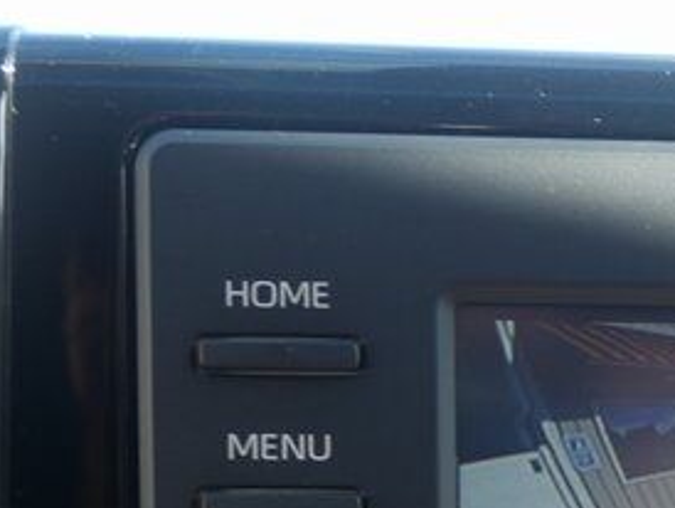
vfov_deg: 11.4
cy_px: 683
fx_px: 2479
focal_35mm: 127
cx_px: 889
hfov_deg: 14.8
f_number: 4.1
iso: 200
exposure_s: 1/125
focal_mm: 17
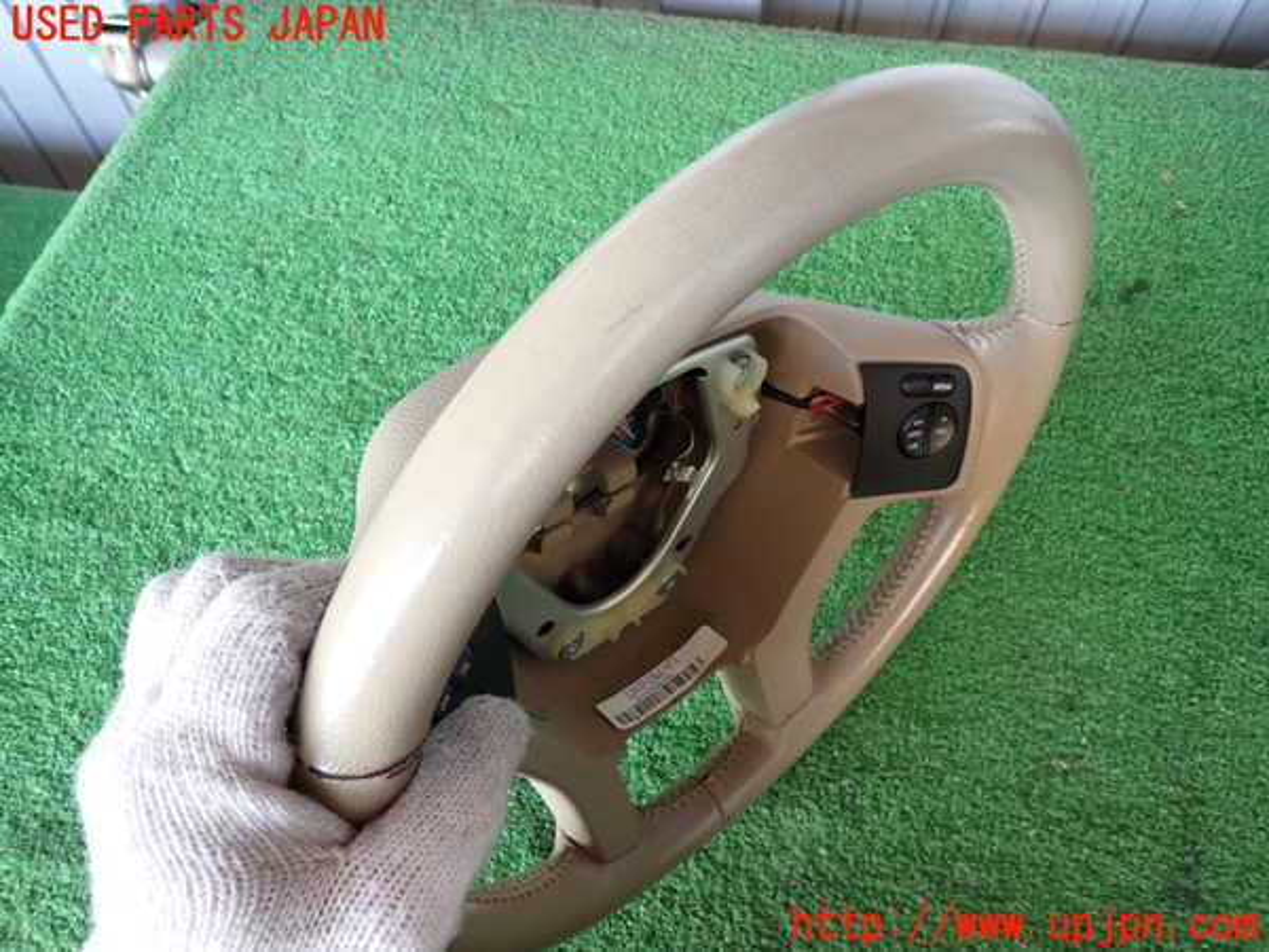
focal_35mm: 25
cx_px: 634
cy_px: 476
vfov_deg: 54.9
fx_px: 916
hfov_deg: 69.4
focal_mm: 4.5
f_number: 2
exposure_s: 1/40
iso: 200
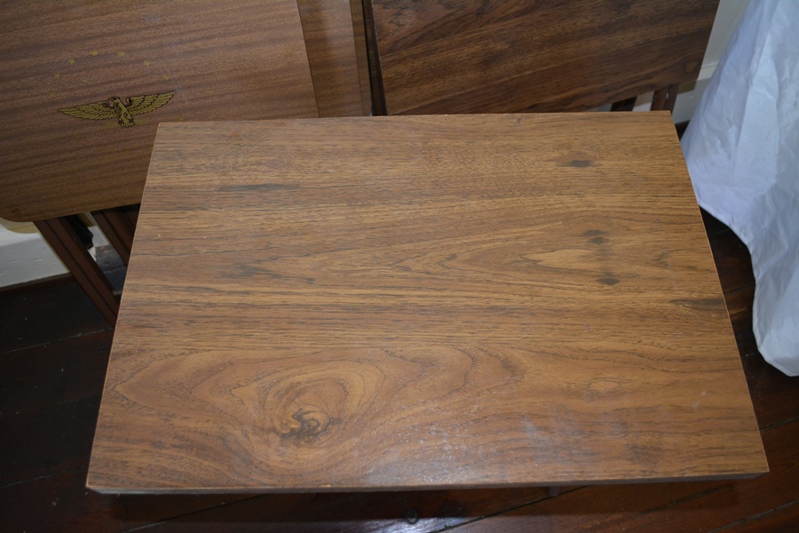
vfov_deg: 47.9
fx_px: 599
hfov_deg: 67.4
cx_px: 400
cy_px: 266
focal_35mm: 27
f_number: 3.5
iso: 1250
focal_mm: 18
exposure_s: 1/60
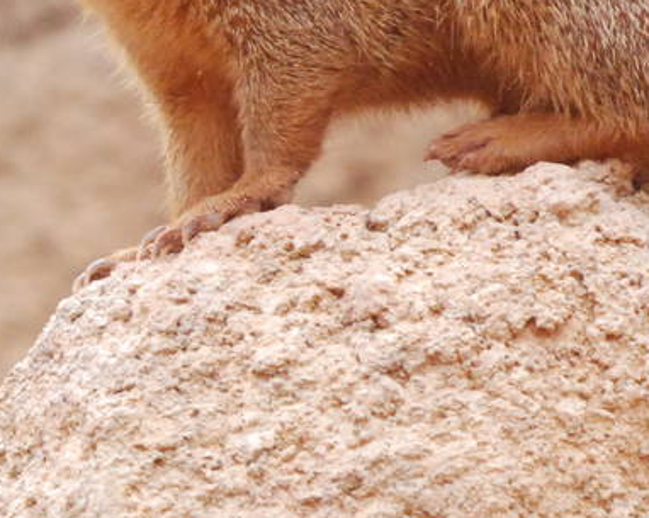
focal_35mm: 1152
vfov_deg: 1.3
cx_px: -39
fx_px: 22110
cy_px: 266
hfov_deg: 1.7
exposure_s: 1/160
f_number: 16
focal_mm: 195
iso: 1600
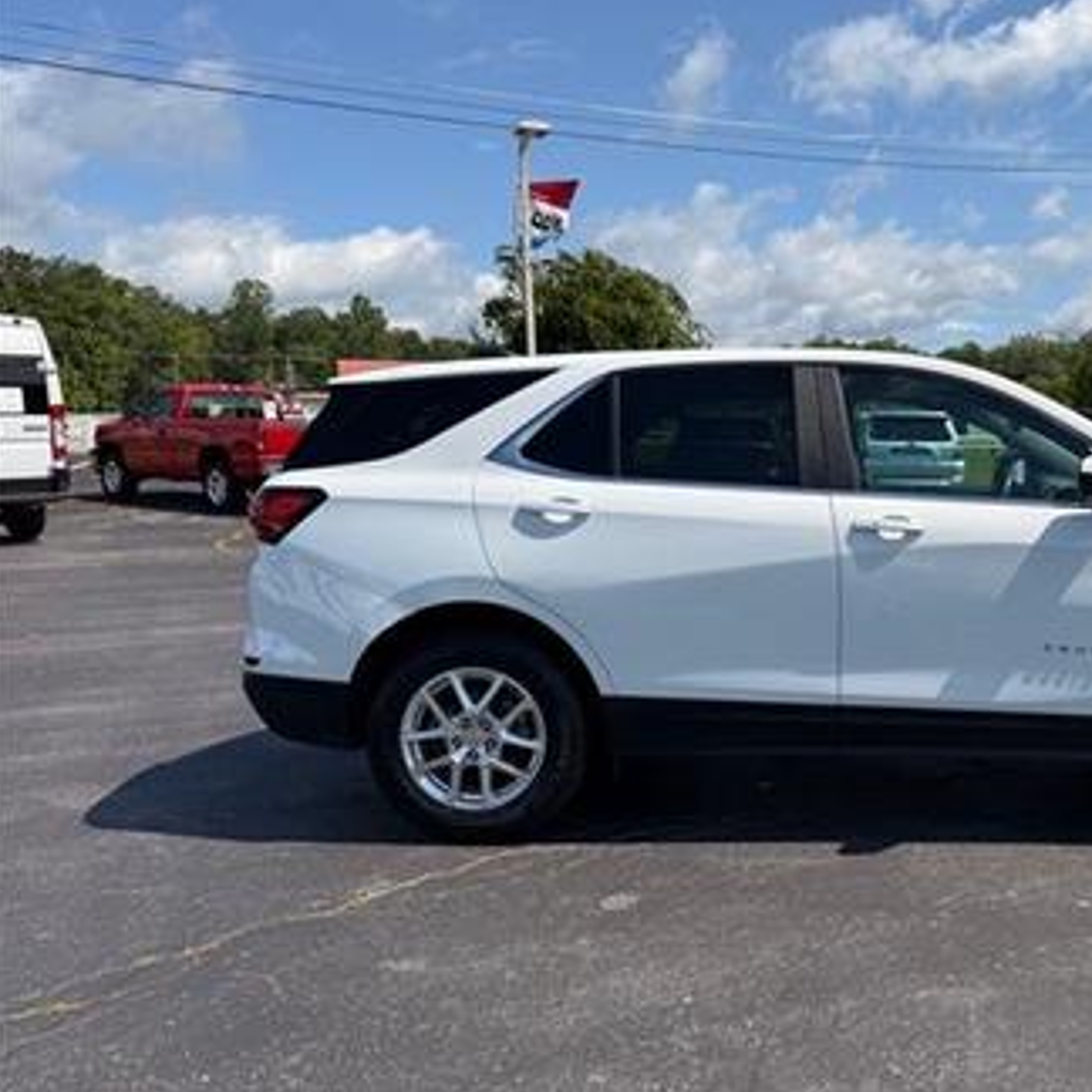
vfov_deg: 49.7
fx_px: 1178
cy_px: 556
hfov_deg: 47.5
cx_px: 843
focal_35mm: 33
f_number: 1.78
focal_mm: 6.76
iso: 80
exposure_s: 1/5319
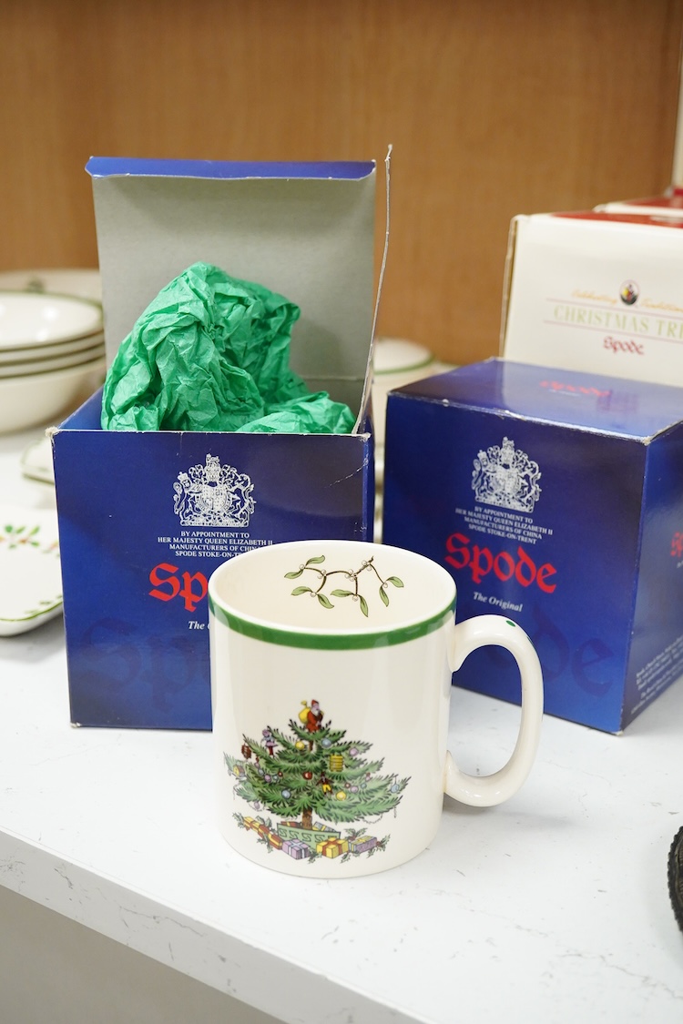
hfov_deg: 29.9
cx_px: 342
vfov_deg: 43.6
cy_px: 512
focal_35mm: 45
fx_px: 1281
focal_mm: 30
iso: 2500
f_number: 7.1
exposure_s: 1/200
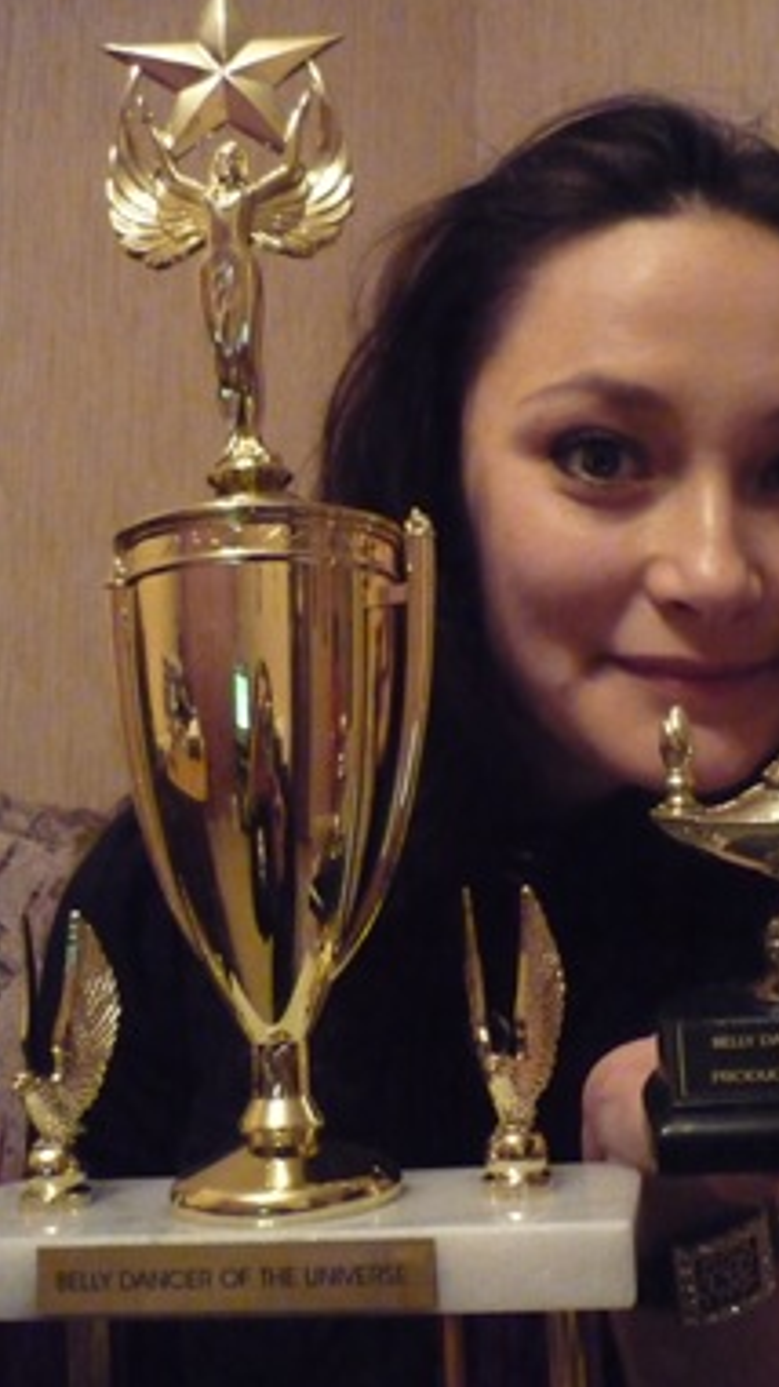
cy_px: 706
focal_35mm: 37
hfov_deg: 31.7
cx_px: 531
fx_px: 1360
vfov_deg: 54.0
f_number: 2.8
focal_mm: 5.5
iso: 1600
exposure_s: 1/40
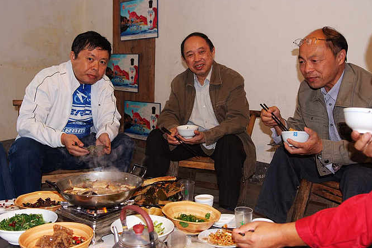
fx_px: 393
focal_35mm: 38
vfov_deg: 35.1
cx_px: 186
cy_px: 124
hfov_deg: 50.7
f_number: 4
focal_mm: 24
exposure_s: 1/60
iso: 400
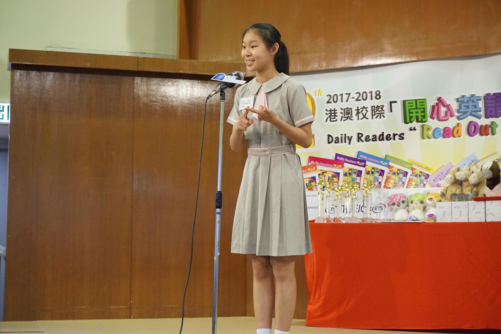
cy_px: 167
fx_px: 877
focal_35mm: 63
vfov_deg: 21.6
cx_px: 250
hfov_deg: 31.9
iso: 3200
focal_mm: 42
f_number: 5.6
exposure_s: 1/80
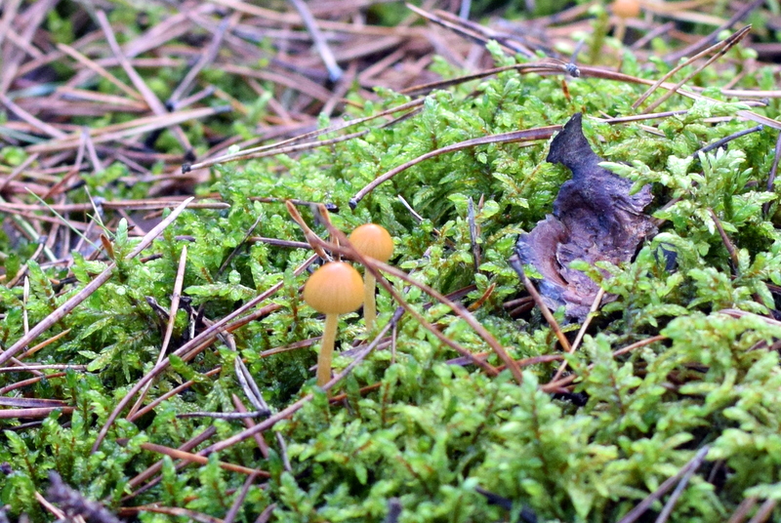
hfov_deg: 37.8
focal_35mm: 52
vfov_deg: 25.8
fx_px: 1141
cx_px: 390
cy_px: 262
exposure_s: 1/125
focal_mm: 35
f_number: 4
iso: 1600
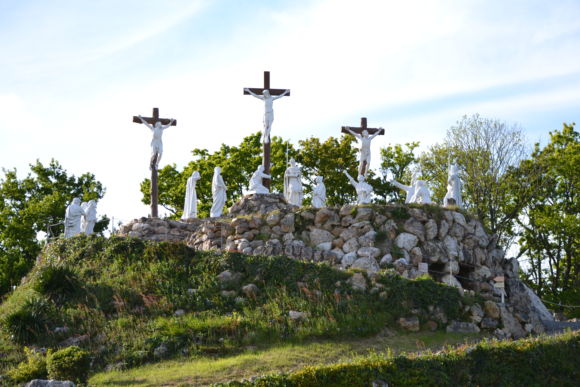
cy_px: 194
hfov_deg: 17.1
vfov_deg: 11.4
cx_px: 290
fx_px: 1933
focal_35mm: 120
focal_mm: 80
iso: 100
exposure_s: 1/320
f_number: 5
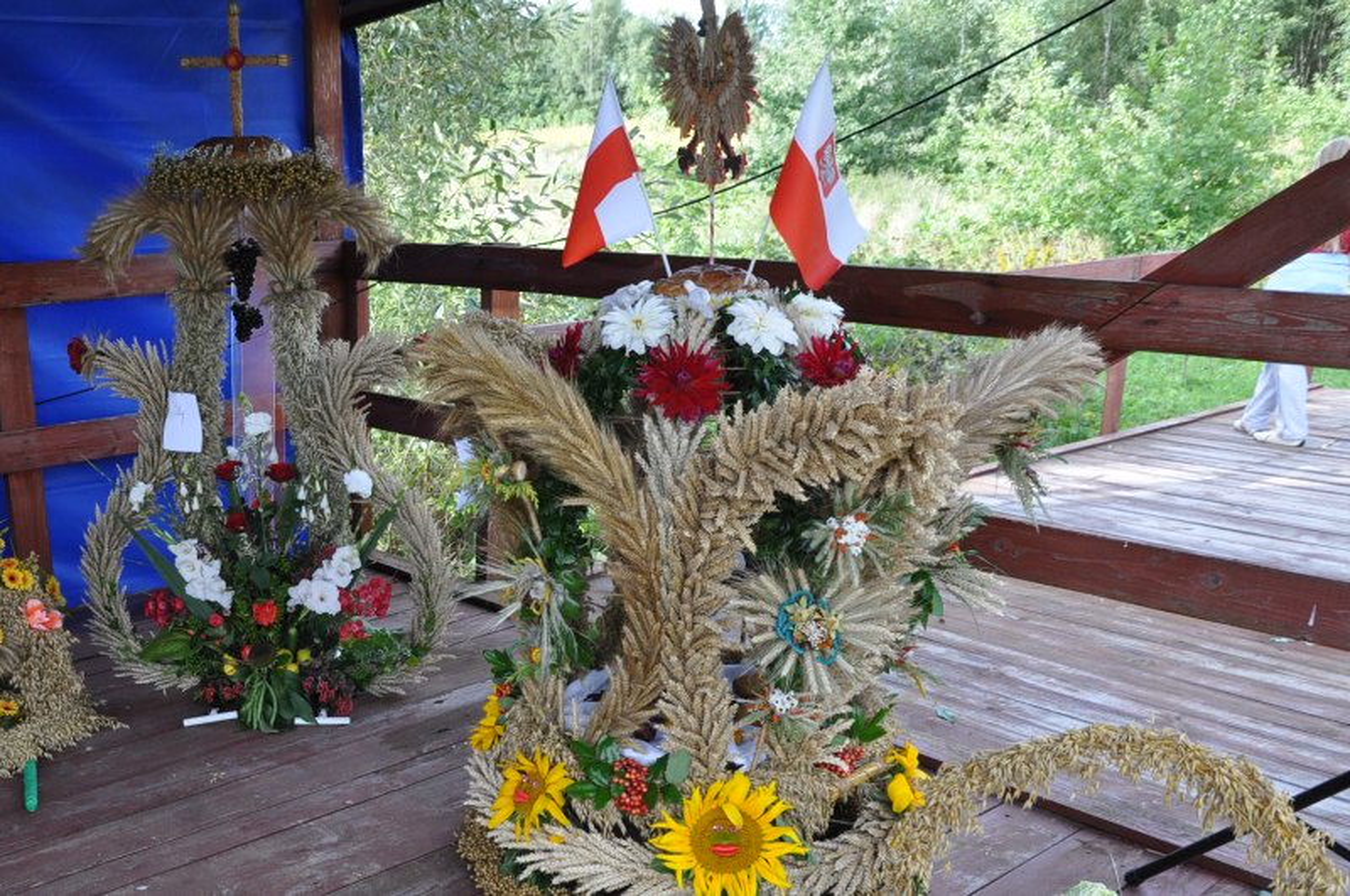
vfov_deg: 53.0
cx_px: 675
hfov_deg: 73.8
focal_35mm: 24
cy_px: 448
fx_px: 899
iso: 400
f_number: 5.6
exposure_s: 1/125
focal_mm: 16
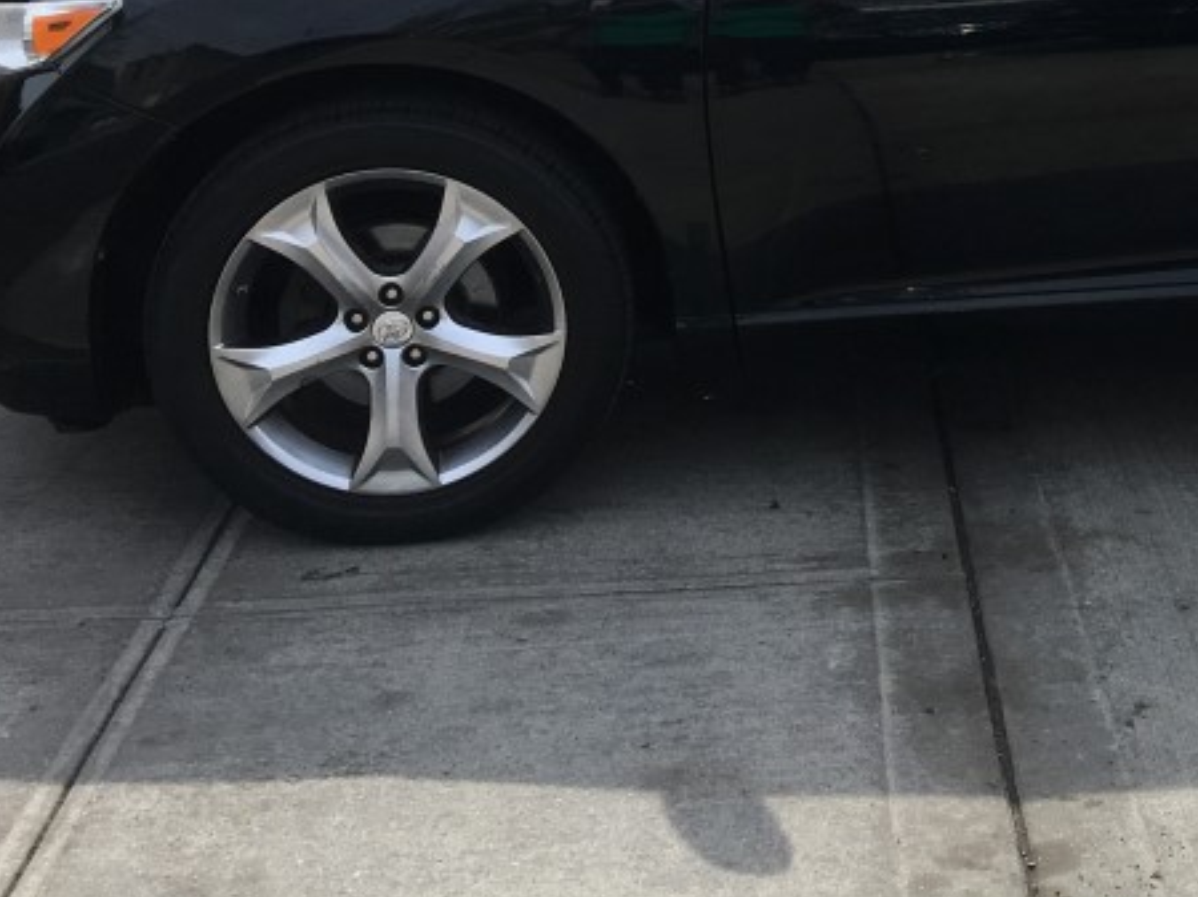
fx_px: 2283
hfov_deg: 28.0
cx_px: 1134
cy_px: 37
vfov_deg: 21.6
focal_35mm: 66
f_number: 2.2
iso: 25
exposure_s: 1/1603
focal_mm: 4.15
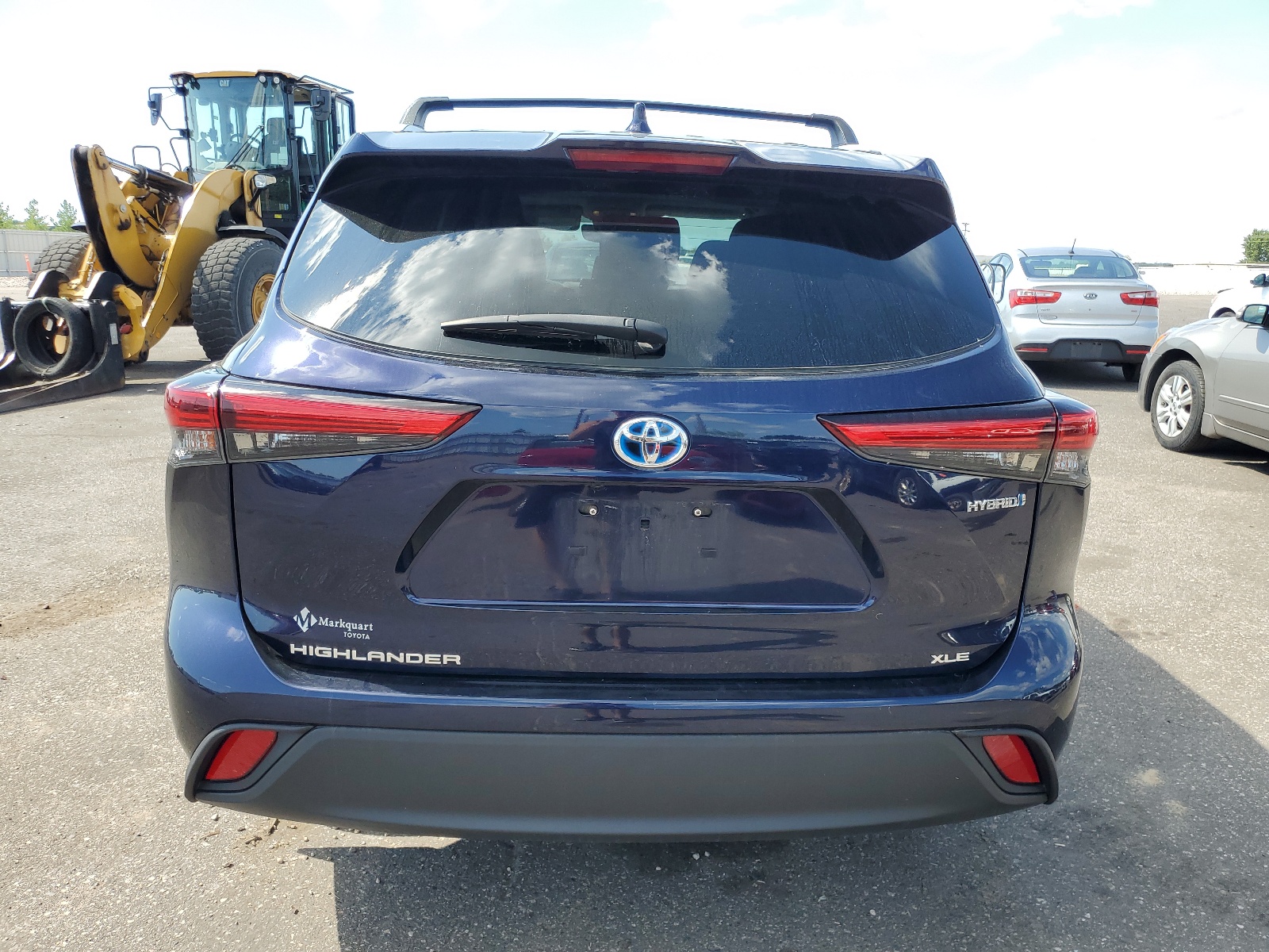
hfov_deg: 67.3
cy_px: 476
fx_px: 953
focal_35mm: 26
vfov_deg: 53.1
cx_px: 634
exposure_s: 1/1000
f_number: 1.5
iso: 50
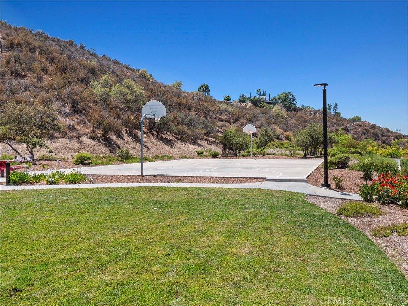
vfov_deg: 44.2
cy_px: 153
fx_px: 377
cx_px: 204
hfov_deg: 56.8
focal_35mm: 32
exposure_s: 1/160
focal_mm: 16
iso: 200
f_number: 8
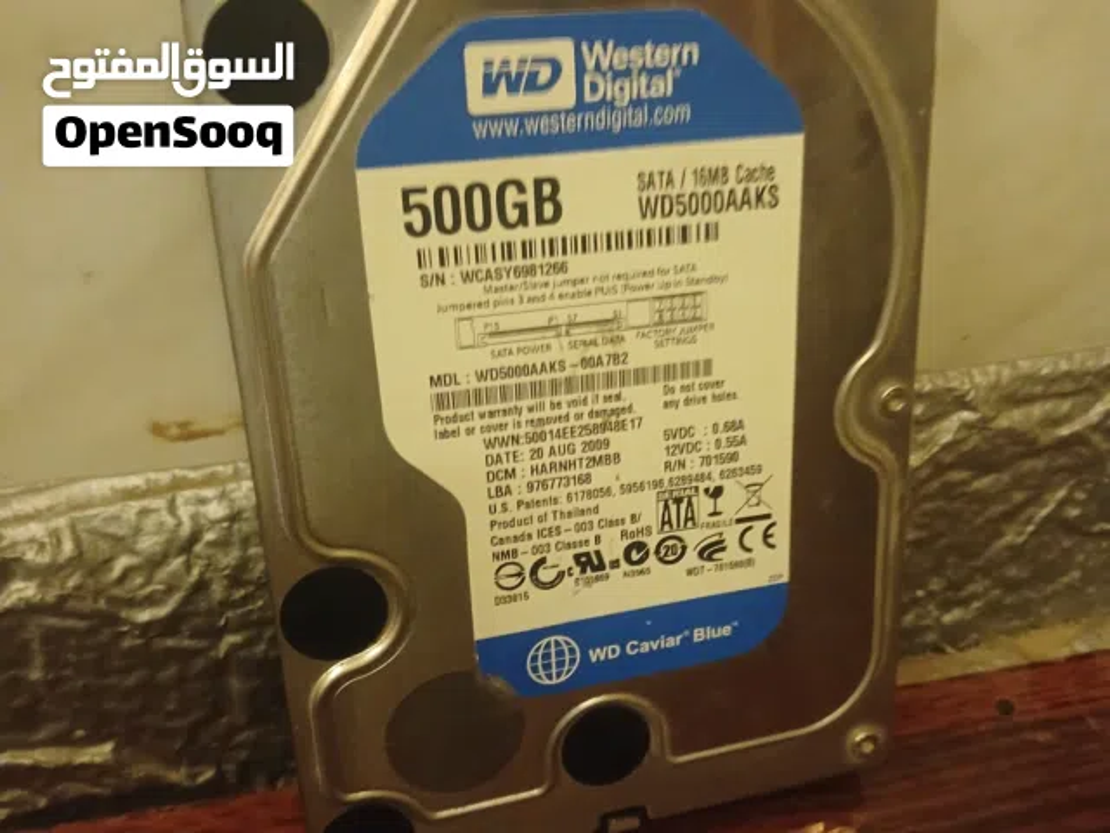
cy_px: 416
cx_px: 555
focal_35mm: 27
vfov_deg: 51.4
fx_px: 866
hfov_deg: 65.3
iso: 800
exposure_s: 1/16.7
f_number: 1.8
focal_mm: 4
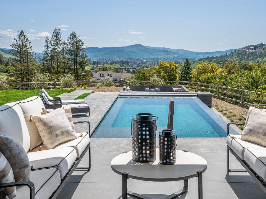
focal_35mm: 43
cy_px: 87
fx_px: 330
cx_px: 149
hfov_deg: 43.8
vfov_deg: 33.5
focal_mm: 30
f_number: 8
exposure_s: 1/320
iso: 100
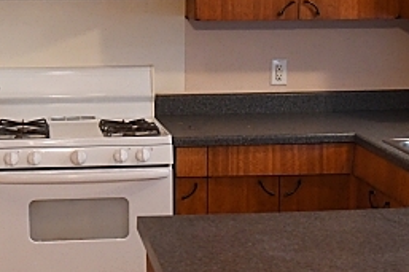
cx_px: 164
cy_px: 119
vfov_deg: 16.2
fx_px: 954
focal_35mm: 84
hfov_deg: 24.2
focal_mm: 24
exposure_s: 1/100
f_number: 5
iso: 4000
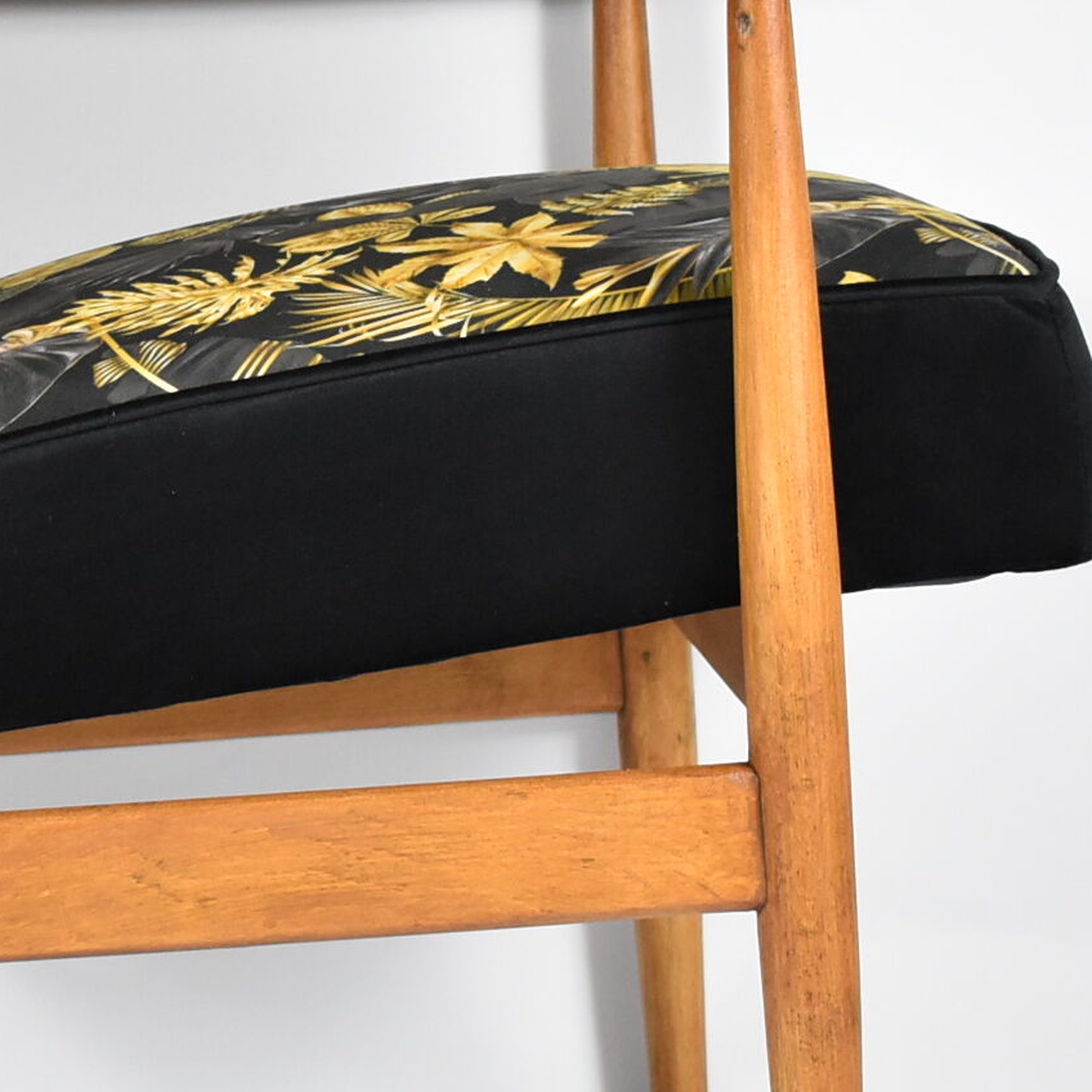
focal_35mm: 171
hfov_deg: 10.2
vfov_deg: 10.2
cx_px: 76
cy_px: 353
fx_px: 6103
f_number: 4.8
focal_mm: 38
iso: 1600
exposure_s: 1/125
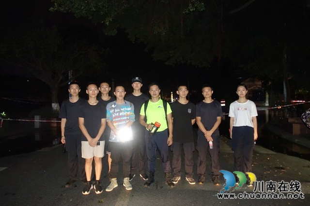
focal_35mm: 24
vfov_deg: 53.1
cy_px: 103
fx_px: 207
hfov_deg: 73.8
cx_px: 155
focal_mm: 8.8
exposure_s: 1/8
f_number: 1.8
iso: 1600
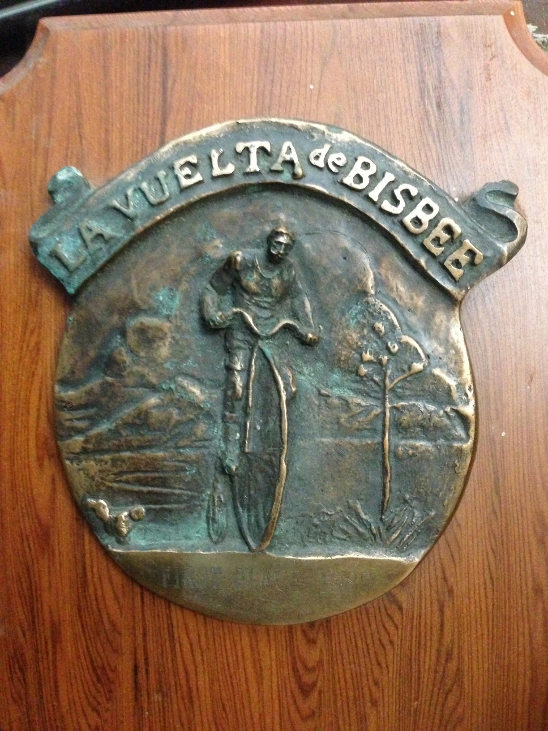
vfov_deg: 55.4
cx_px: 274
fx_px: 697
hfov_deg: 42.9
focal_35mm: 33
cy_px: 366
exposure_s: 1/15
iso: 800
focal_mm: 4.13
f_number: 2.4
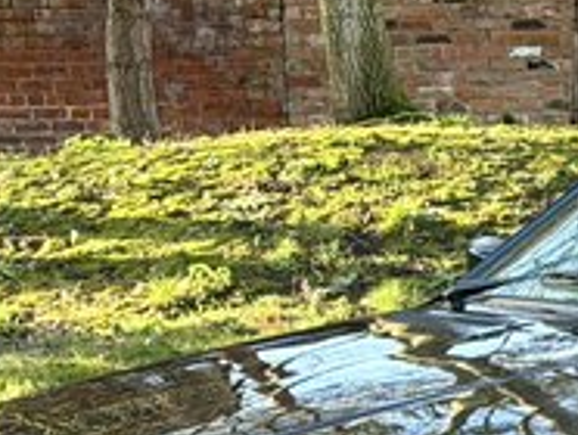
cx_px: 904
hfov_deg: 9.3
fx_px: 3444
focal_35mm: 206
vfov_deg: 7.1
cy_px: 684
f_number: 1.78
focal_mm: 6.76
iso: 64
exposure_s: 1/142
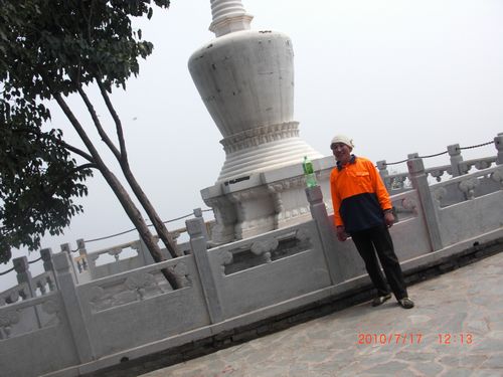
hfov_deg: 51.4
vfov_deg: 39.7
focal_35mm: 36
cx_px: 252
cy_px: 188
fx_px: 523
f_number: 7.9
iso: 50
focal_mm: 6.3
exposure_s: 1/160
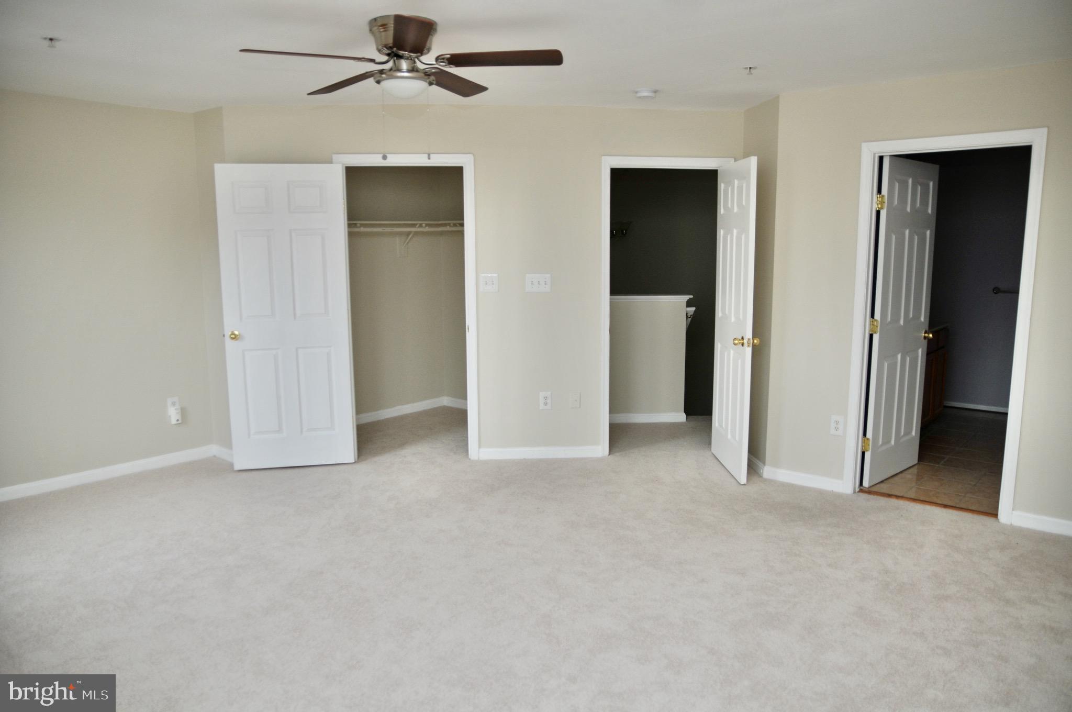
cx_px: 536
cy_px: 356
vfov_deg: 50.3
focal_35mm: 26
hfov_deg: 70.5
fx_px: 758
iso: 200
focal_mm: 17
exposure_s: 1/125
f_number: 2.8
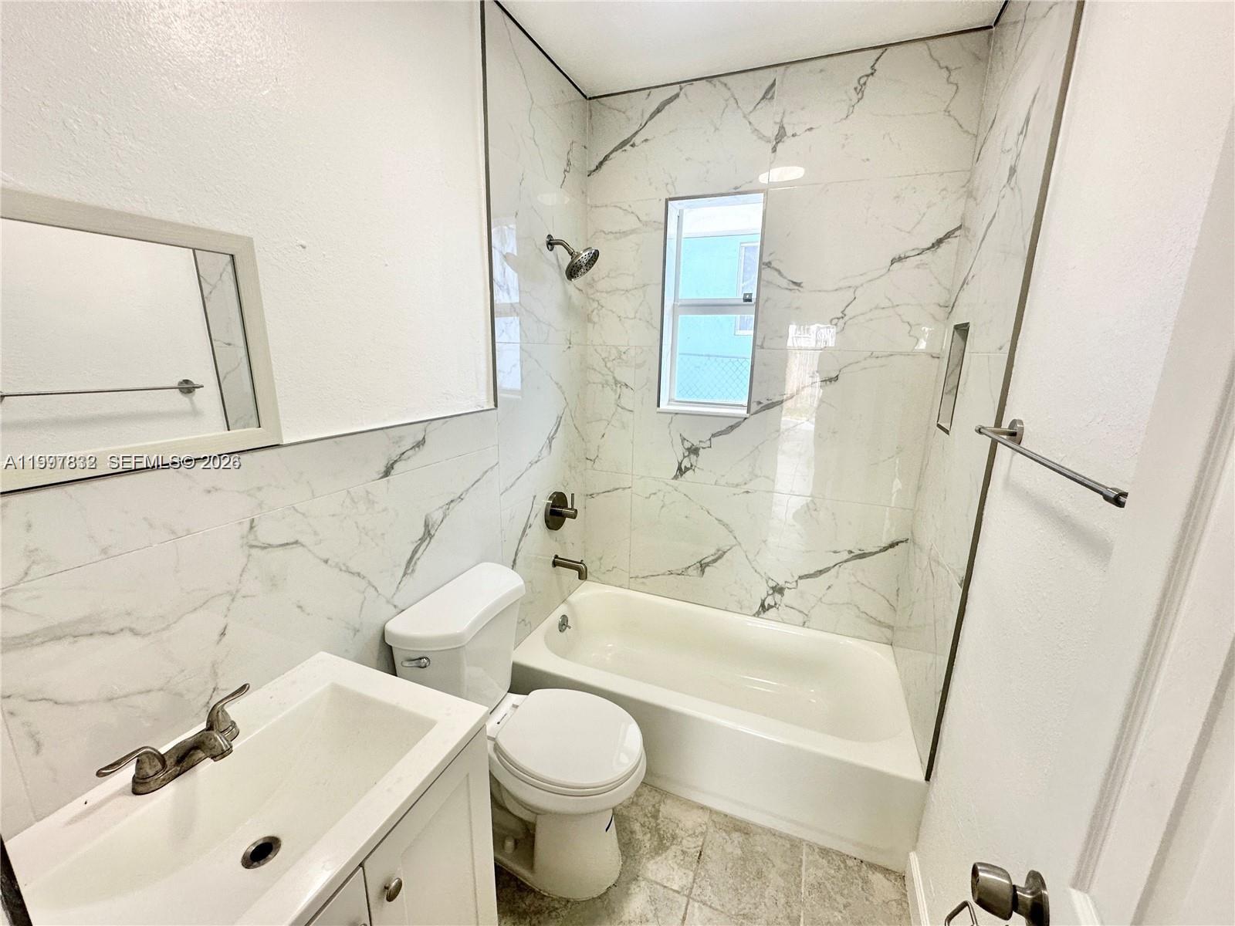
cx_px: 618
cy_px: 463
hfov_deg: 102.1
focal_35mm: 14
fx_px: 499
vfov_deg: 85.7
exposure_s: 1/120
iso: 100
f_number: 2.2
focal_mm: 2.22
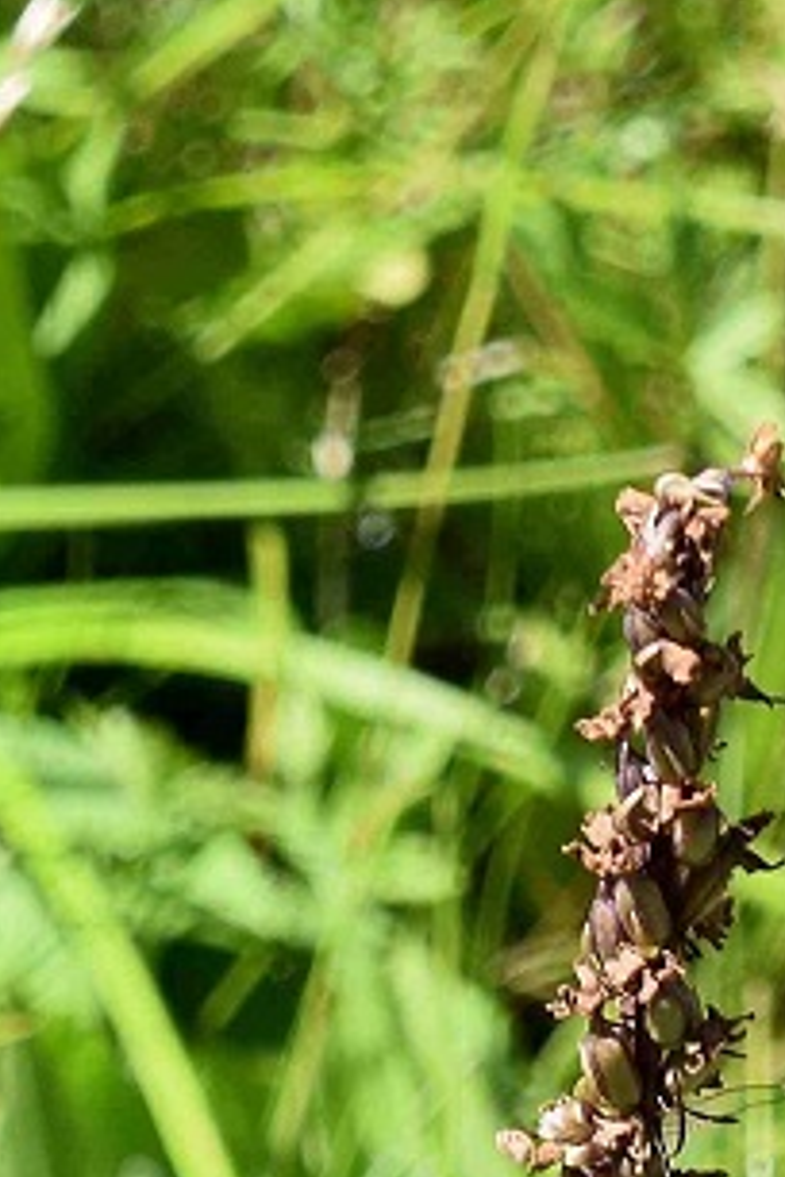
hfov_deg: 2.7
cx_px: 554
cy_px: 1292
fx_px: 16745
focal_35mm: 512
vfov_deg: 4.0
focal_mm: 58
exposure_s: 1/320
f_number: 8
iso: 200
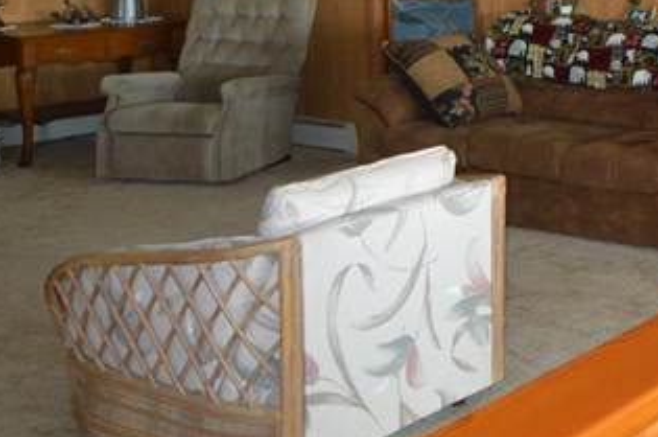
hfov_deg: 28.0
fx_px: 1113
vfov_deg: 21.1
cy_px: -37
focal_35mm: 61
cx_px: 823
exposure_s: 1/60
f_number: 4
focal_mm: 10
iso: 560
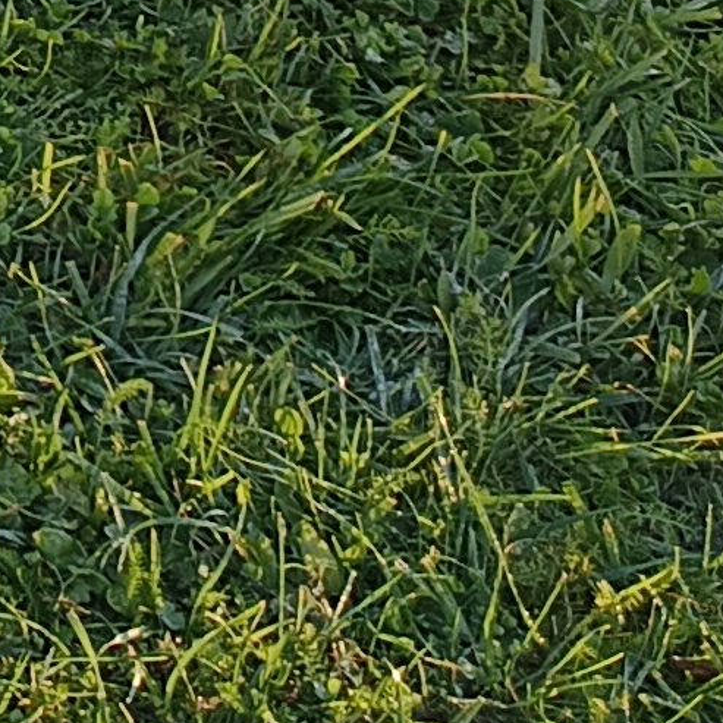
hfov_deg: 9.0
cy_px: -1230
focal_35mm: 172
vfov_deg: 8.8
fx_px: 4064
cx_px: -1098
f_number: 1.7
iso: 76
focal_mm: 5.31
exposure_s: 1/100
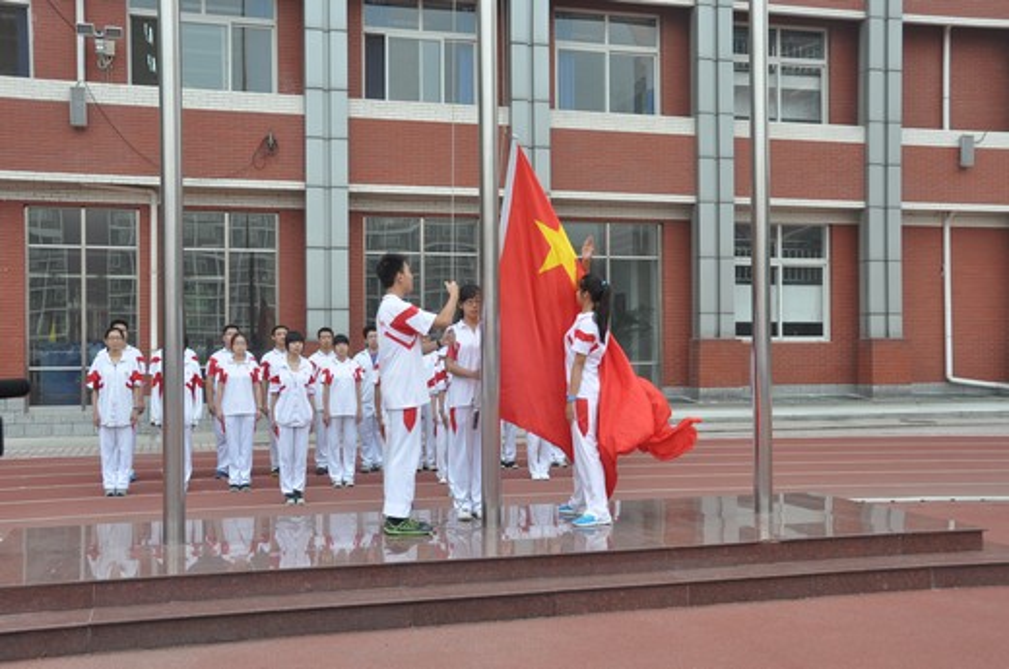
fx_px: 1133
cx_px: 504
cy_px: 334
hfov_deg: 48.0
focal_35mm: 40
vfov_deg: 32.9
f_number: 8
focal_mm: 27
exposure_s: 1/250
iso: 400
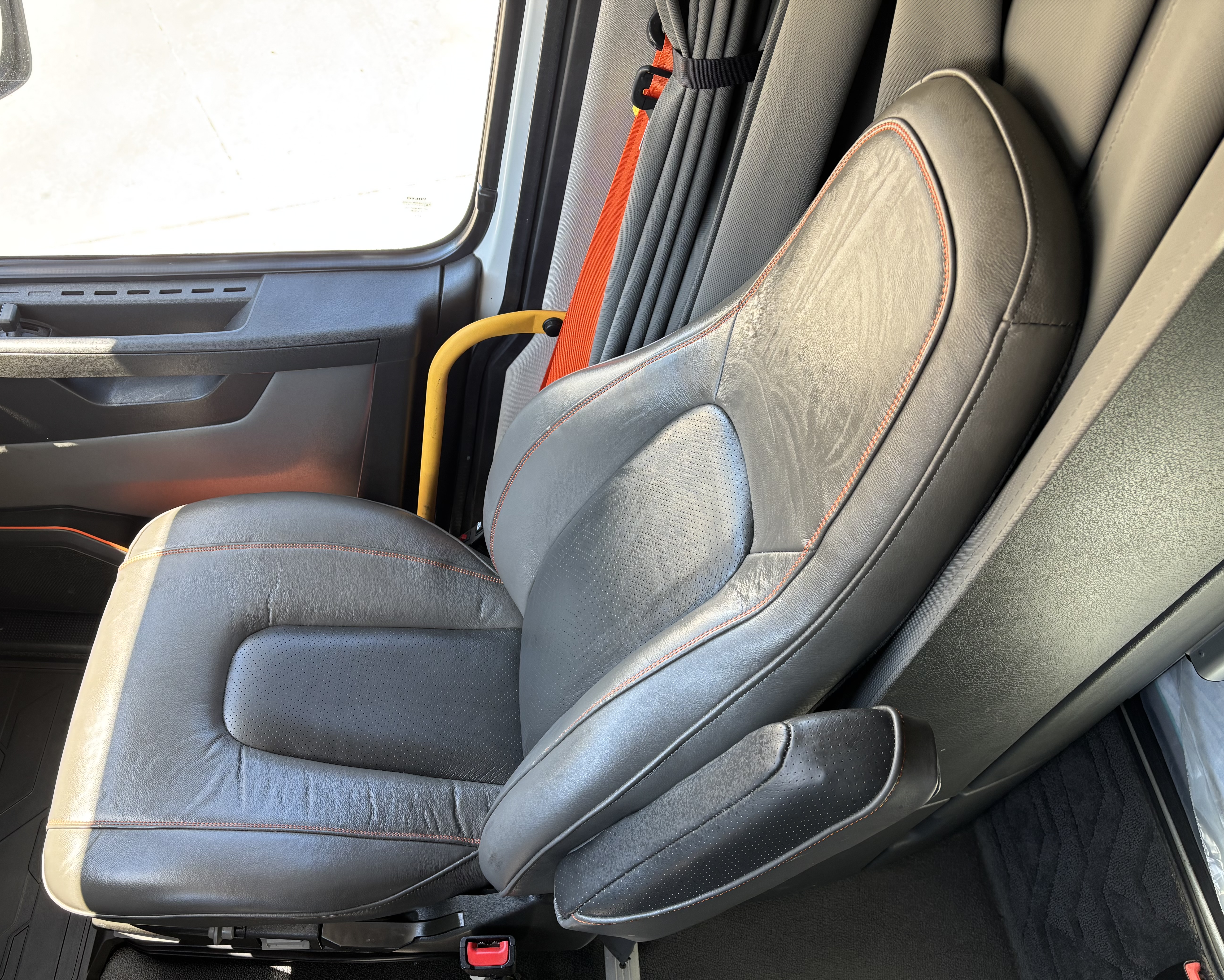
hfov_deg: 62.1
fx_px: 1014
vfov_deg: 51.5
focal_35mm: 28
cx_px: 558
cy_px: 503
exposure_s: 1/121
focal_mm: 5.96
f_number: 1.6
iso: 64
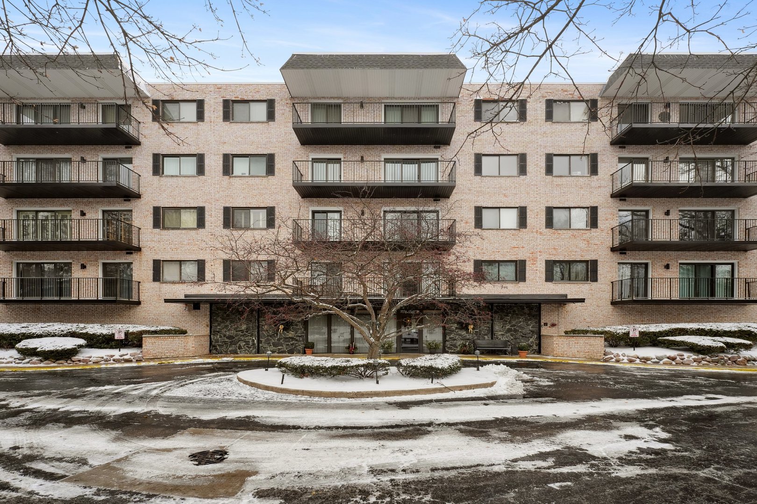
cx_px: 378
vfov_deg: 81.2
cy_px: 252
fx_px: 294
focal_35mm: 14
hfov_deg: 104.3
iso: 400
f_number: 8
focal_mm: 14
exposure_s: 1/400
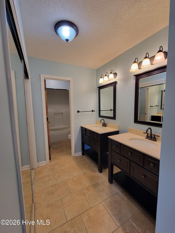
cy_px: 116
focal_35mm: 13
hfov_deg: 89.9
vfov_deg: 106.2
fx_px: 88
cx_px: 88
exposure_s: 1/60
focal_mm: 2.2
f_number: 2.2
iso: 125
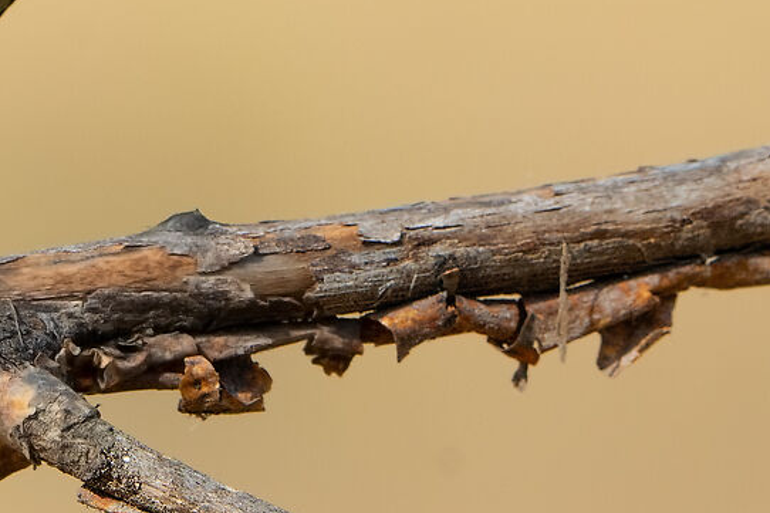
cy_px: 118
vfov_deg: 0.7
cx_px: 182
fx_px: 44858
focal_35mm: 2098
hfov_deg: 1.0
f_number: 11
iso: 640
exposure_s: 1/640
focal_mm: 474
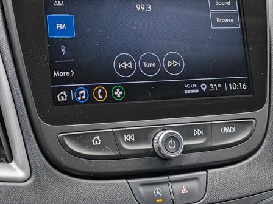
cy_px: 84
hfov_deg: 27.8
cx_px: 138
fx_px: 552
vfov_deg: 21.0
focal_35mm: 70
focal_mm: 6.9
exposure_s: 1/1000
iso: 225
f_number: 1.68
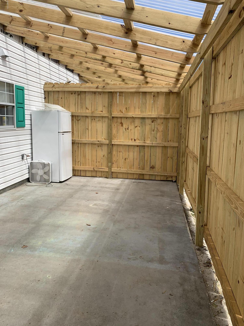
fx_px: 244
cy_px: 163
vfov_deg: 67.3
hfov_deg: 53.1
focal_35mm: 26
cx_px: 122
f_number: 1.8
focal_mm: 4.25
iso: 25
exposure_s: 1/1560
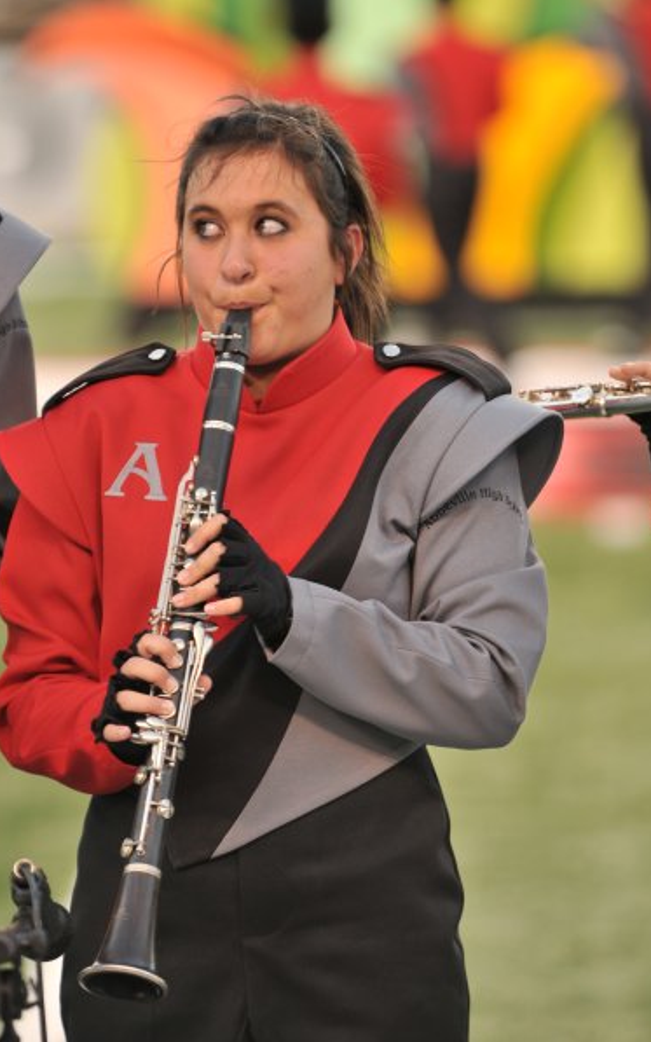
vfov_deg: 6.8
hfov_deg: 4.3
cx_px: 313
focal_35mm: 307
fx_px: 8717
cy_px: 522
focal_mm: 200
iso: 200
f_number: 2.8
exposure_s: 1/125
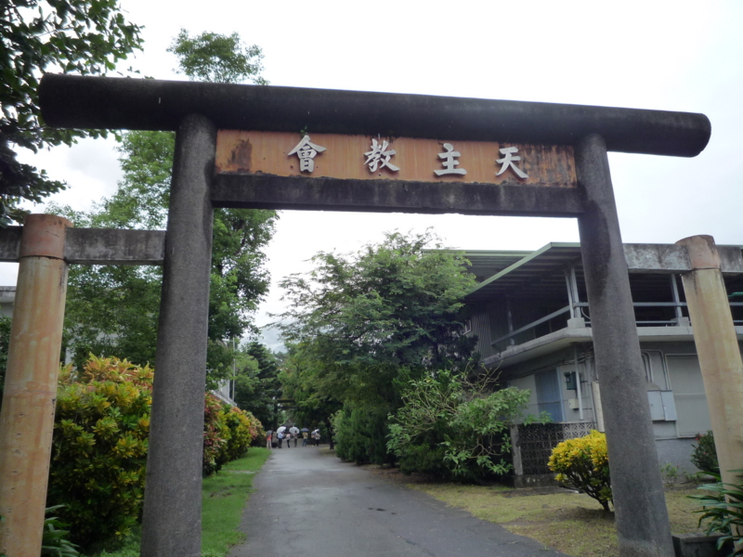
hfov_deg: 69.4
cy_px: 278
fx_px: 537
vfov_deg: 54.9
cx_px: 372
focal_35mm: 25
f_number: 2.8
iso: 160
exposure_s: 1/500
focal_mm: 4.4
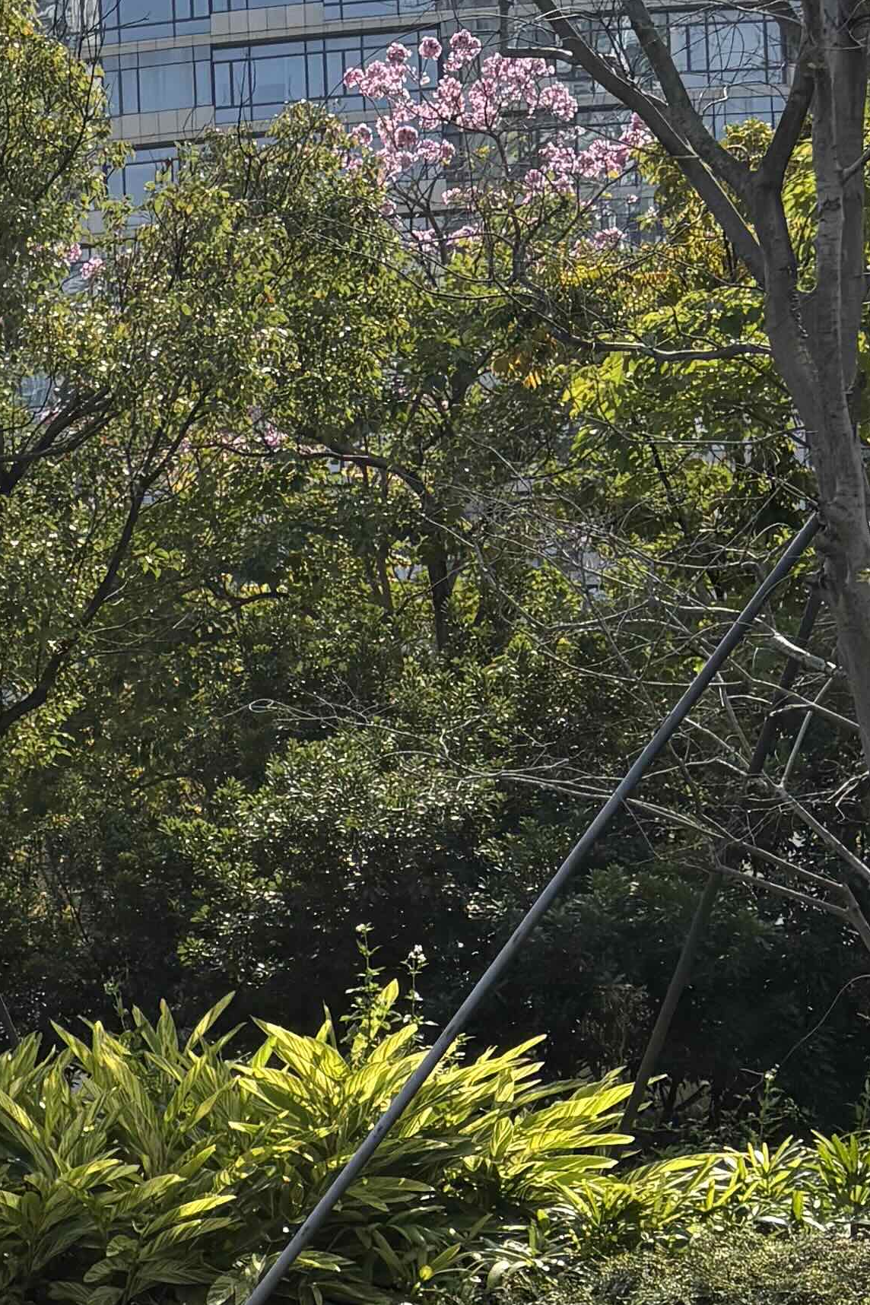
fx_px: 3262
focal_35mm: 90
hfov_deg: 13.8
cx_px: -601
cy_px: 1014
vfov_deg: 22.4
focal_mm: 5.96
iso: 64
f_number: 1.6
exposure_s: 1/4608
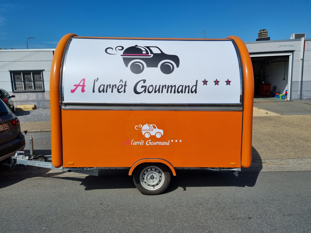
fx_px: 234
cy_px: 116
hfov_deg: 67.3
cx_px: 156
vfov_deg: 53.1
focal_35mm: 26
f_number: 1.8
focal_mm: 5.4
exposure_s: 1/7168
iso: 50
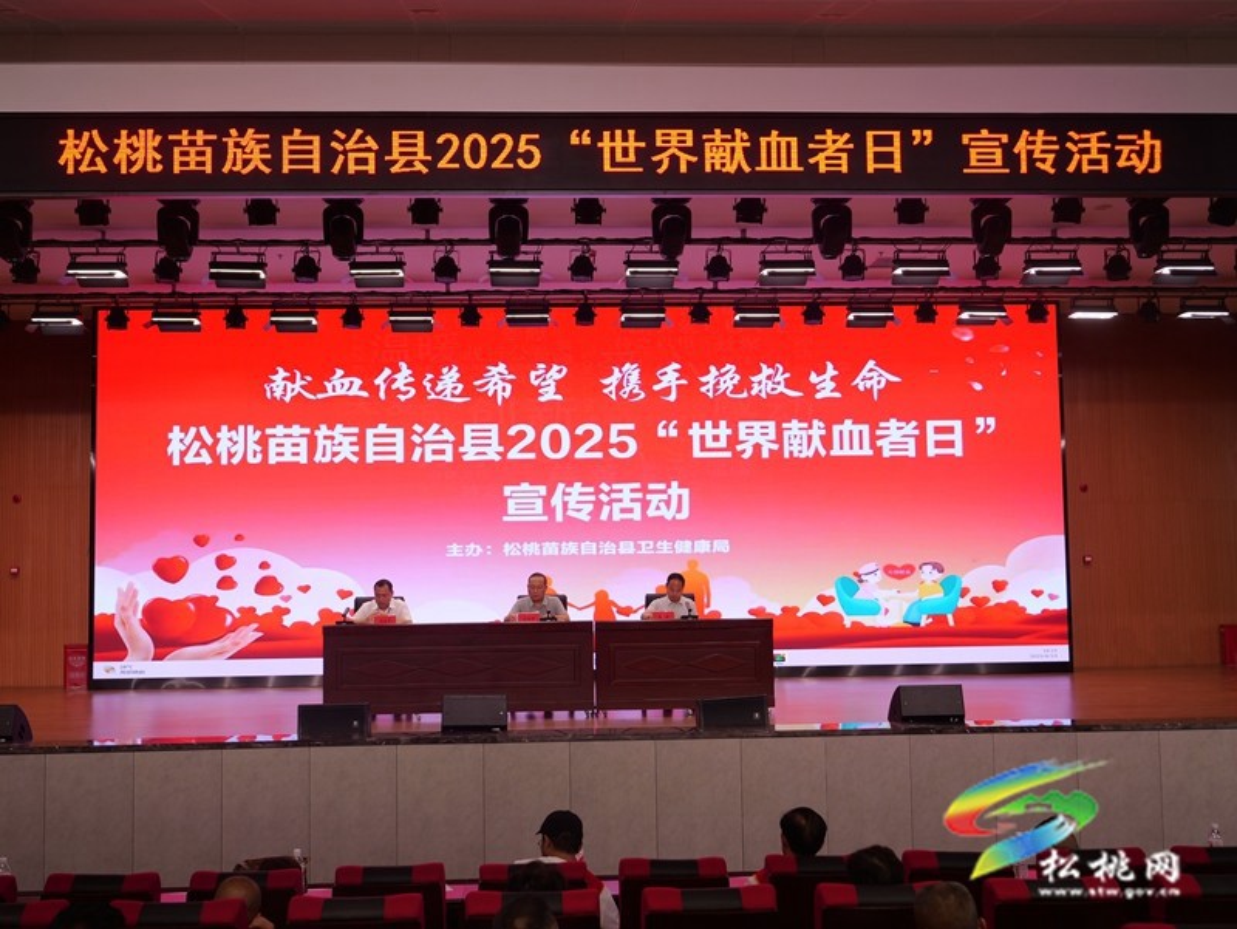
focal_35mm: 40
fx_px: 1430
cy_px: 464
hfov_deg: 46.8
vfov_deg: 36.0
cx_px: 618
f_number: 3.3
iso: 250
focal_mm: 20
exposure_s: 1/60
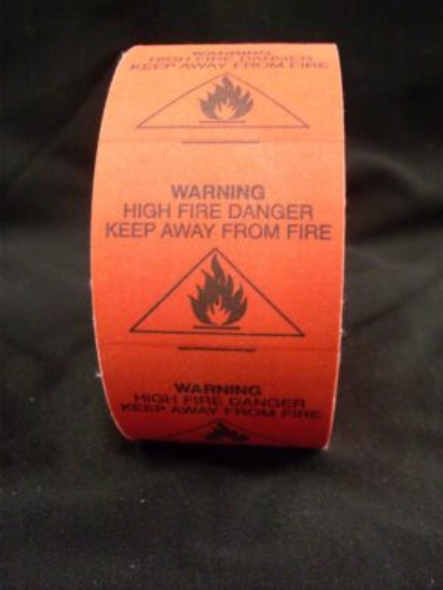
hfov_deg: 37.7
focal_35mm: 38
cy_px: 295
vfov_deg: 49.0
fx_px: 648
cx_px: 222
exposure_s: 1/15
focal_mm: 6.3
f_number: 2.8
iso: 200
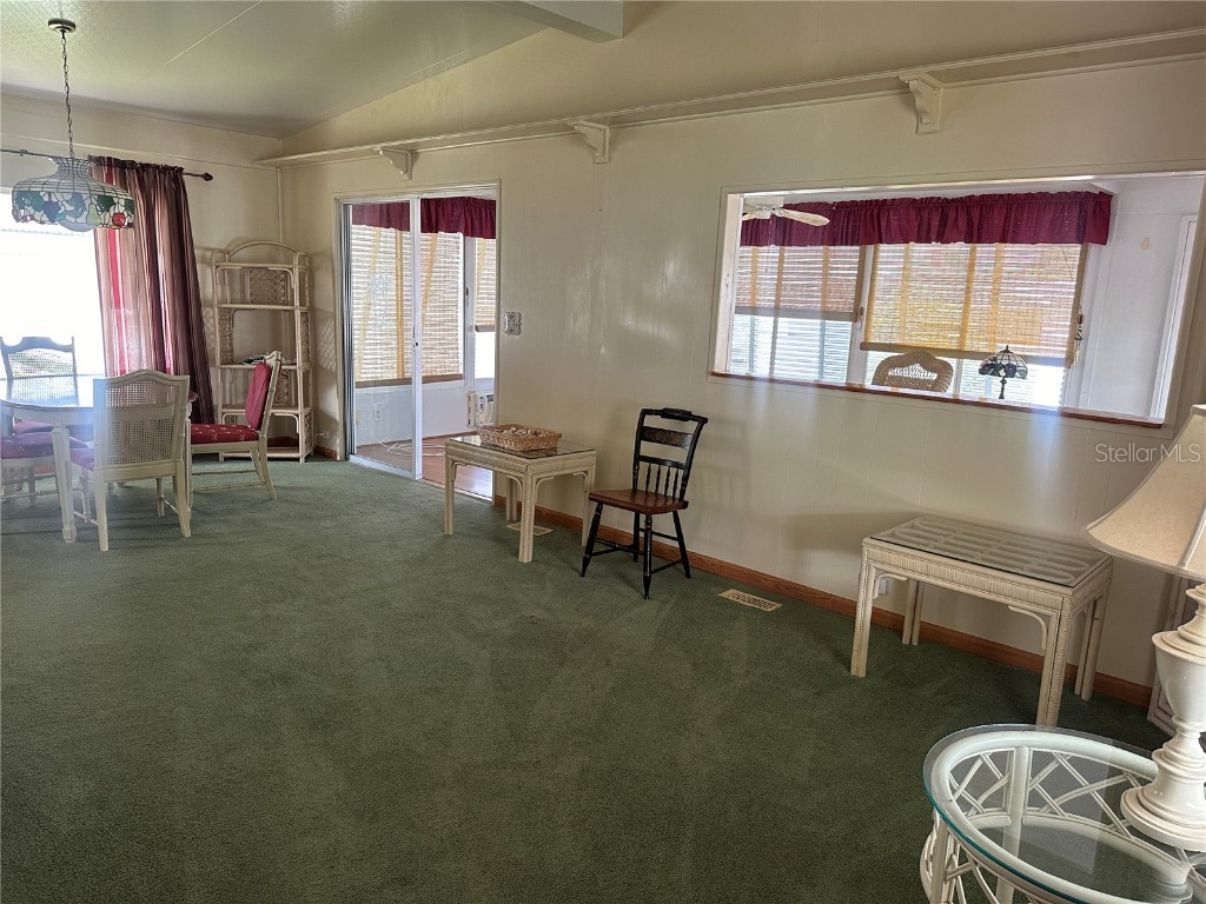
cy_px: 452
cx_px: 603
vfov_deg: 56.8
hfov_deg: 71.6
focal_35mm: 24
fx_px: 836
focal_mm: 6.86
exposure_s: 1/120
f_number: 1.78
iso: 200
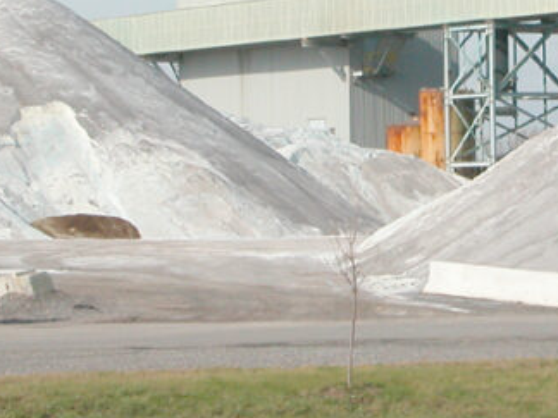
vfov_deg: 7.3
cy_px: -3
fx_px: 3256
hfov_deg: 9.8
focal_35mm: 202
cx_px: 474
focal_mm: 16.2
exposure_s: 1/383
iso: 100
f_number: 7.1
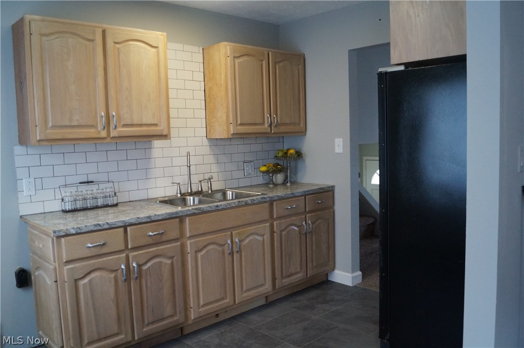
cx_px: 262
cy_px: 174
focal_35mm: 30
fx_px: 436
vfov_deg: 43.5
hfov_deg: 62.0
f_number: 4
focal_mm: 20
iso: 2000
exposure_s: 1/160
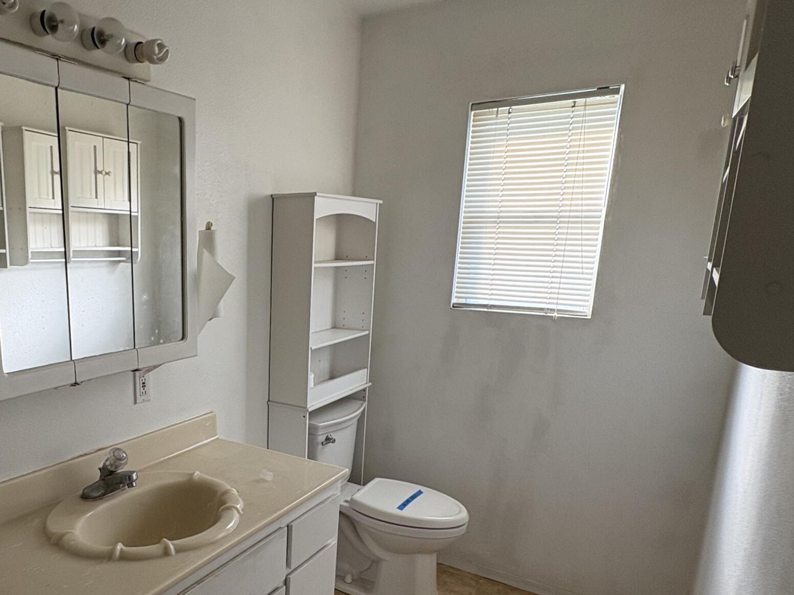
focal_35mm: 27
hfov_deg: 62.6
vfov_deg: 50.6
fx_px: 619
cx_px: 227
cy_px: 387
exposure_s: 1/133
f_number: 2.2
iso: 100
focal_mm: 2.22
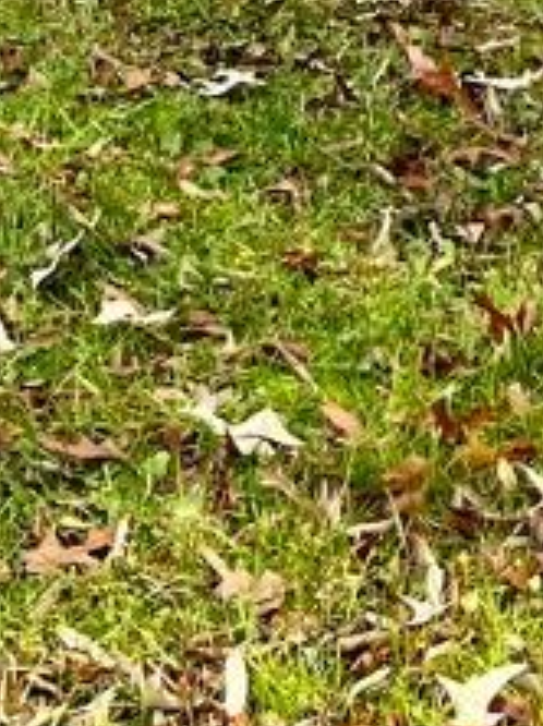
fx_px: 3772
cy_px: -1589
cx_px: 232
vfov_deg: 8.7
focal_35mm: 180
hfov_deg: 8.2
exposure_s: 1/1355
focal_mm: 5.1
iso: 50
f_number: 1.6
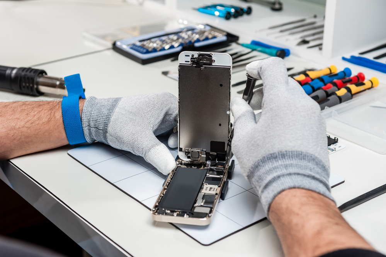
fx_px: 697
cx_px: 193
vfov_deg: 20.9
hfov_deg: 31.0
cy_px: 128
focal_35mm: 65
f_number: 8
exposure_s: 1/250
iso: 100
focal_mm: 65
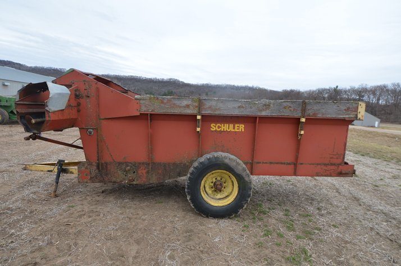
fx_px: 217
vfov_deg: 63.0
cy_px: 133
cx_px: 200
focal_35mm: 20
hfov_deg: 85.5
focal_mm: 13
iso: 200
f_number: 5.6
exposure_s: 1/125
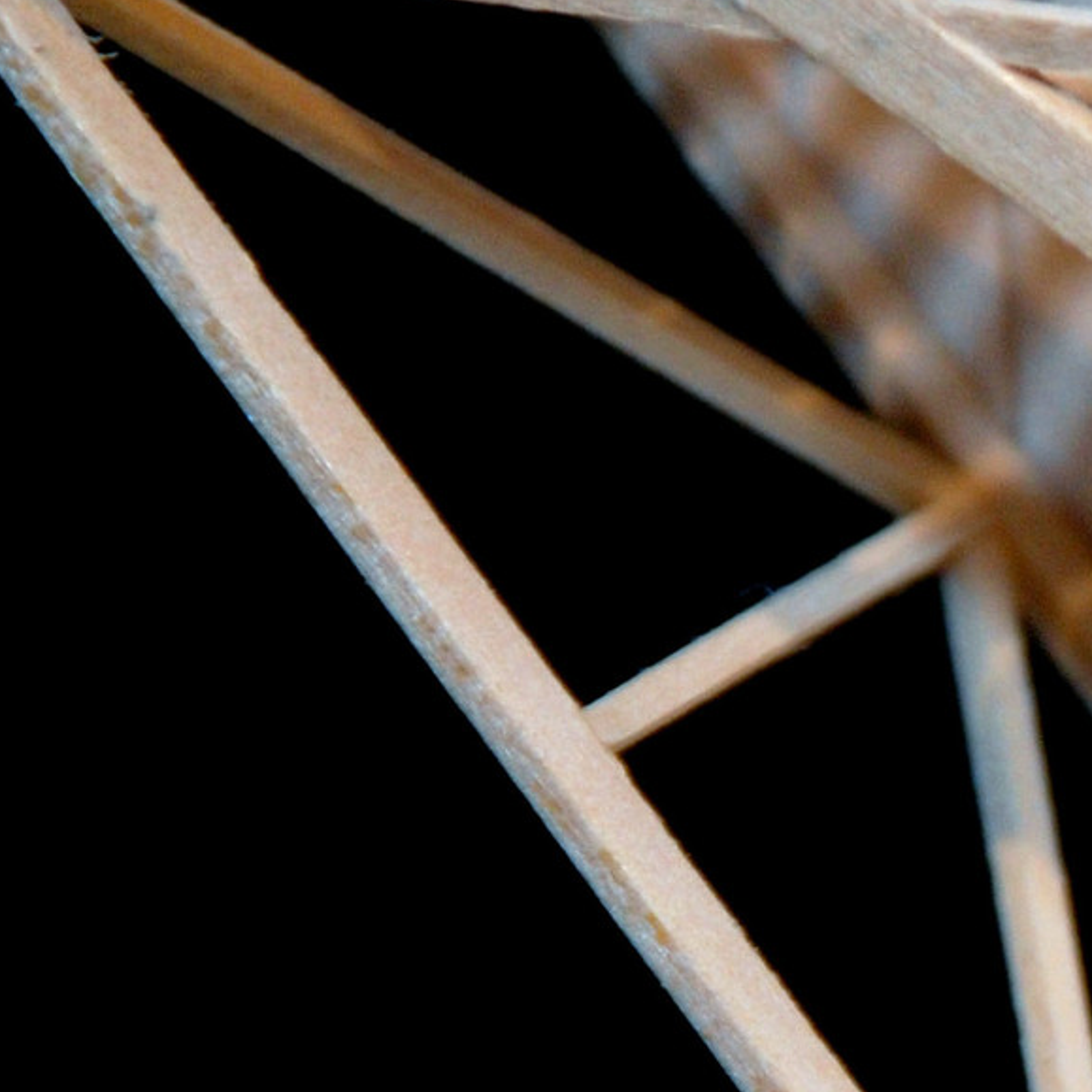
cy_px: 1164
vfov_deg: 2.6
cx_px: 1386
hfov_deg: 2.6
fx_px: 23591
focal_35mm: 661
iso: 320
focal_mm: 120
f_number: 5.6
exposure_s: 1/60
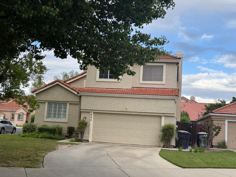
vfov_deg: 30.3
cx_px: 118
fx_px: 327
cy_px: 88
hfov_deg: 39.7
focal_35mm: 48
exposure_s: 1/1403
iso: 64
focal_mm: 6.76
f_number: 1.78
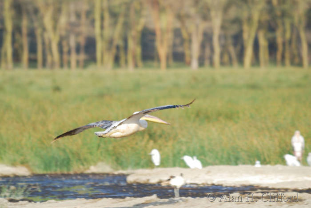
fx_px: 5187
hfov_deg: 3.4
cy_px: 104
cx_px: 156
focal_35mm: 600
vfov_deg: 2.3
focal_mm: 400
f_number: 5.6
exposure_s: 1/400
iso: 280
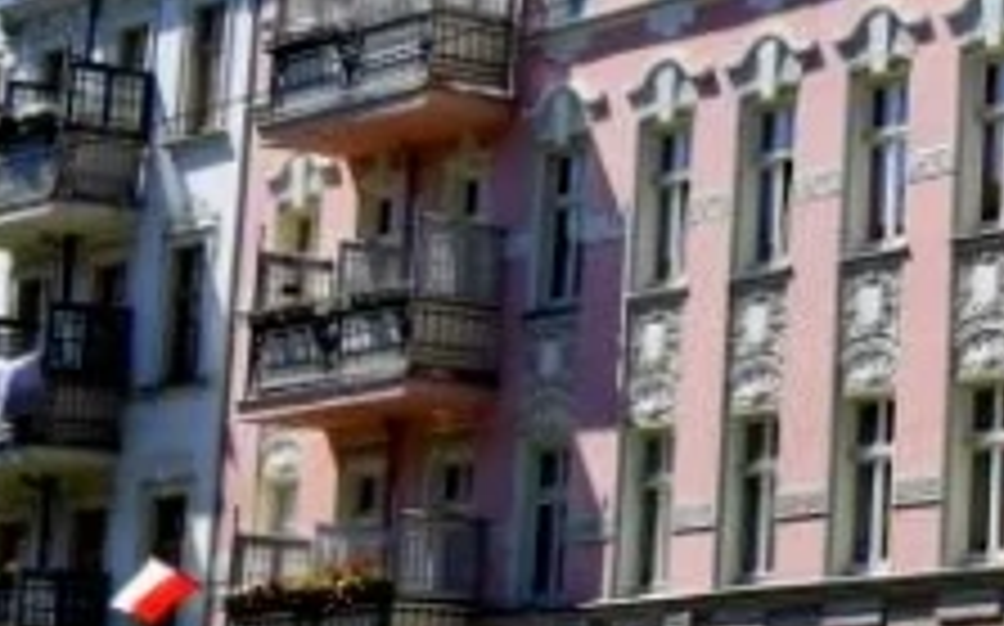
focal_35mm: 141
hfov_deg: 13.3
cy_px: 144
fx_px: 3855
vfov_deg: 9.3
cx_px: 1812
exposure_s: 1/800
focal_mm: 24
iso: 1000
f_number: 14
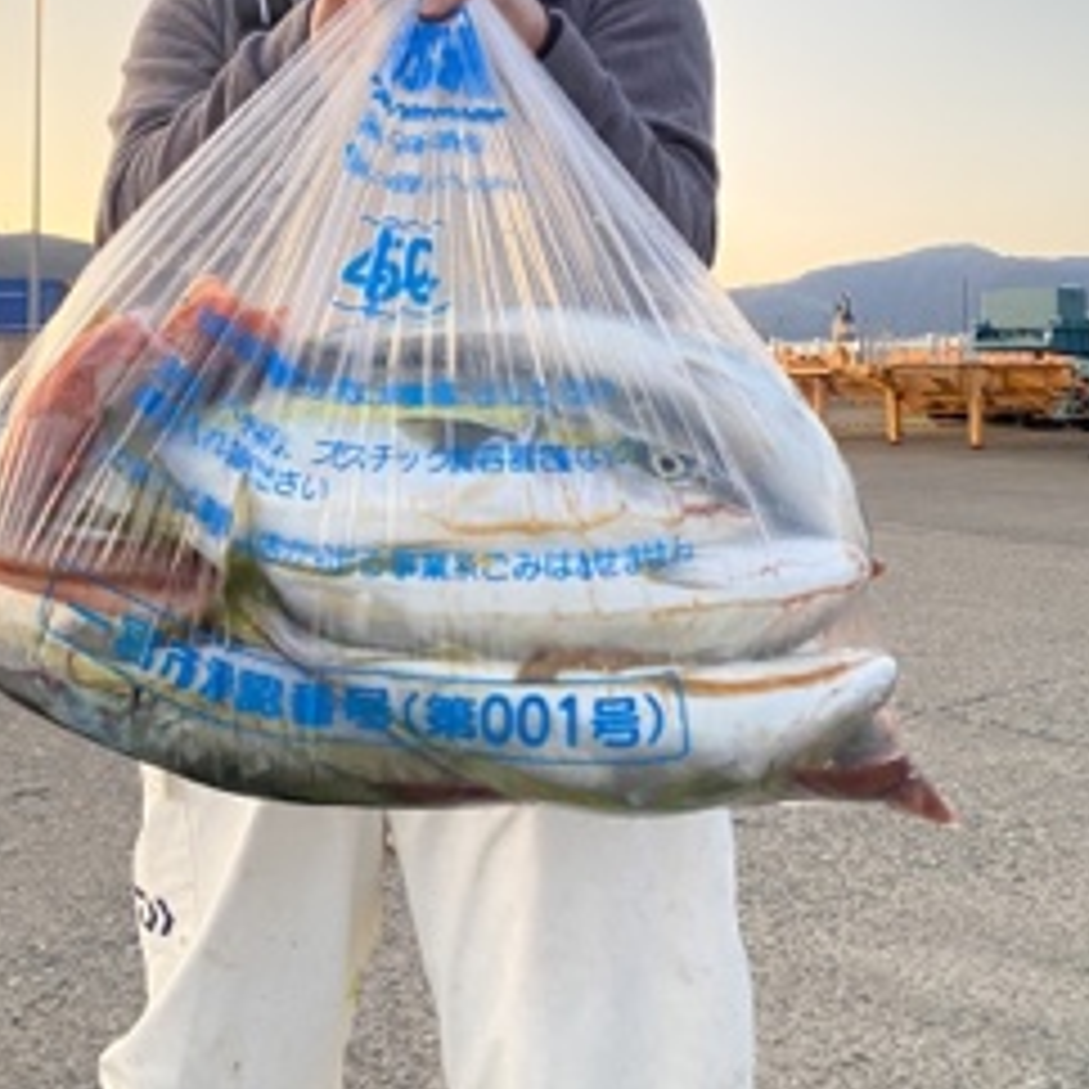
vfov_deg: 43.1
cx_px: 432
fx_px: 1353
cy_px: 342
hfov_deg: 43.6
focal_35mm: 38
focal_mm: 4.25
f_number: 1.8
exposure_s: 1/60
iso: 320
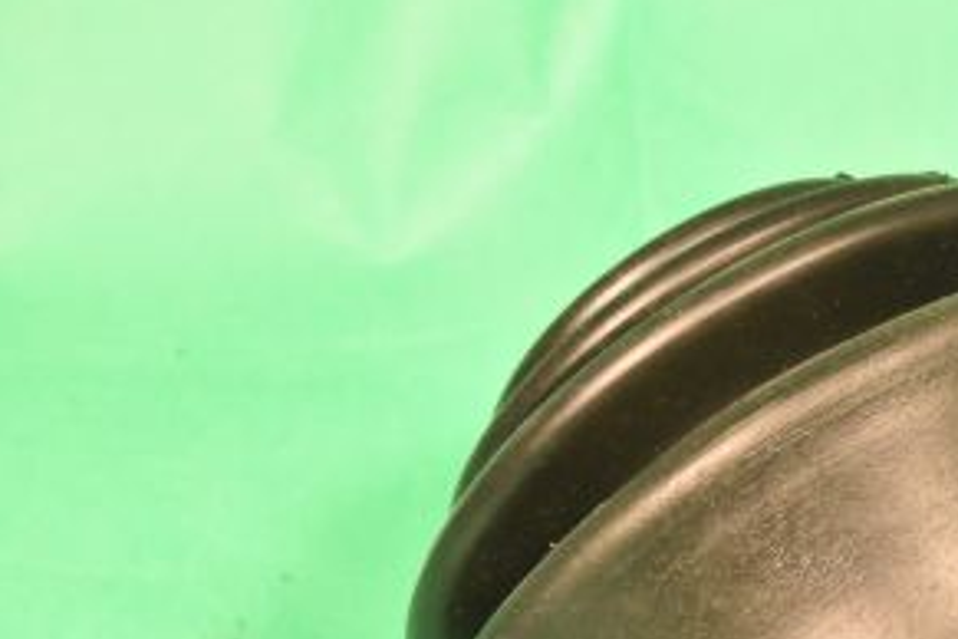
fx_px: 4284
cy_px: 586
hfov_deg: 12.7
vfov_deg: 8.5
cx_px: 879
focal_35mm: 161
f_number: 16
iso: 3600
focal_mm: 52
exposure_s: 1/80
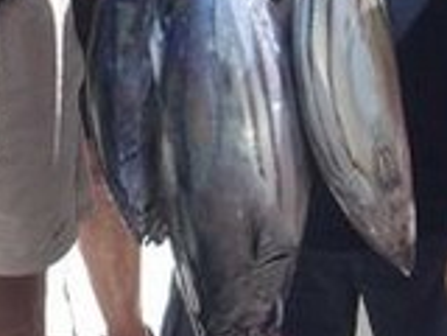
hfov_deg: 13.5
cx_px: 198
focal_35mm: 146
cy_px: -137
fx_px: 1885
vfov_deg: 9.9
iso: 64
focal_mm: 6.2
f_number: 5.6
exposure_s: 1/177
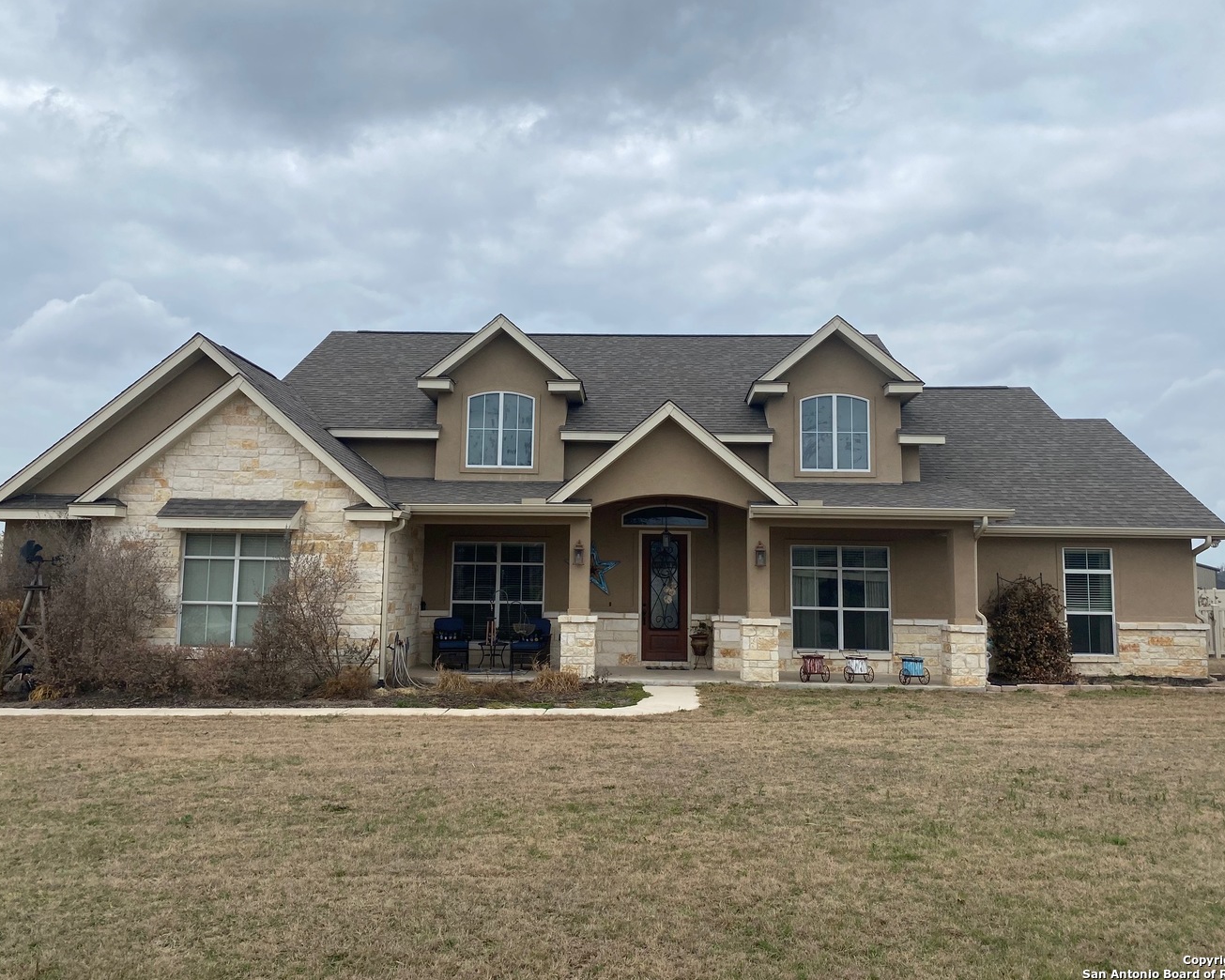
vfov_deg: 51.5
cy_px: 475
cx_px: 608
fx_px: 1015
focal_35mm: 28
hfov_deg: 62.2
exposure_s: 1/3497
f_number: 1.8
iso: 32
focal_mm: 4.25
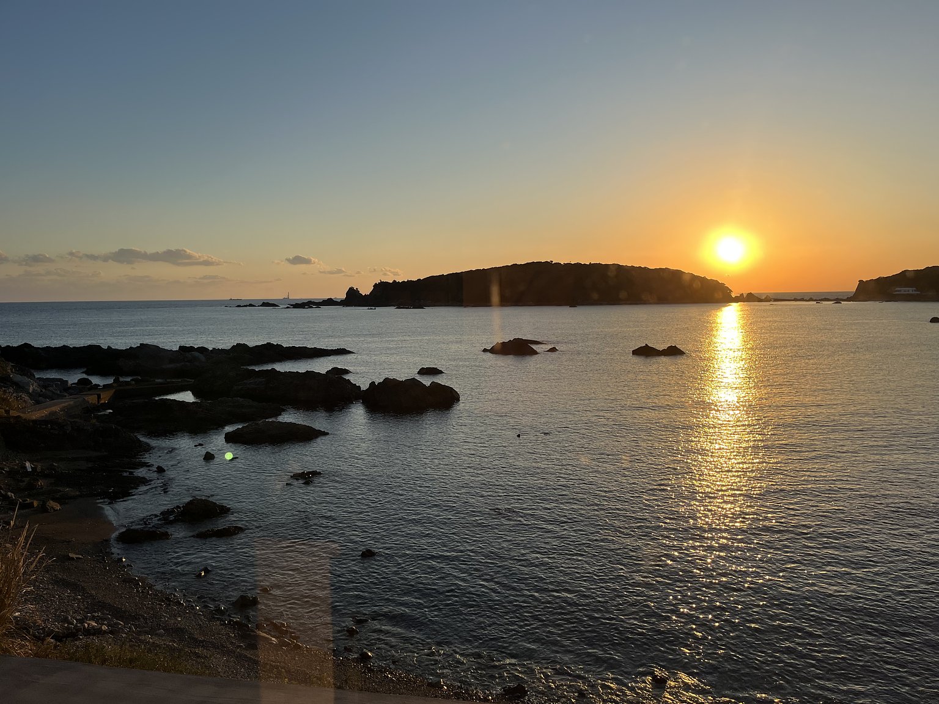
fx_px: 705
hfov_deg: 67.3
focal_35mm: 26
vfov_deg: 53.1
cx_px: 470
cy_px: 352
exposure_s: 1/2899
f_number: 1.6
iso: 50
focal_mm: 5.1
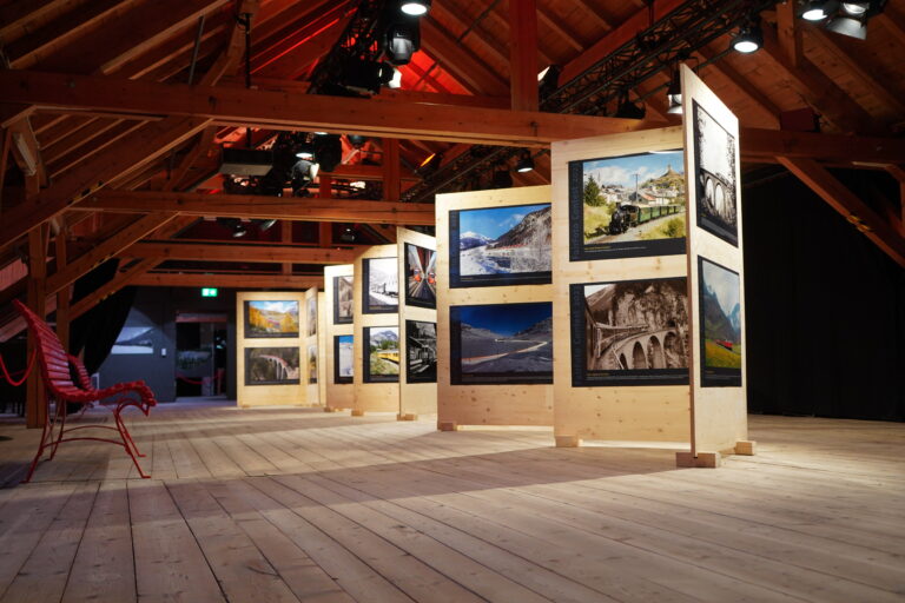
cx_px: 452
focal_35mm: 37
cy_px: 302
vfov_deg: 35.9
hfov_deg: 51.9
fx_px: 930
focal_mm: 37
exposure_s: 1/160
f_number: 4
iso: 1600
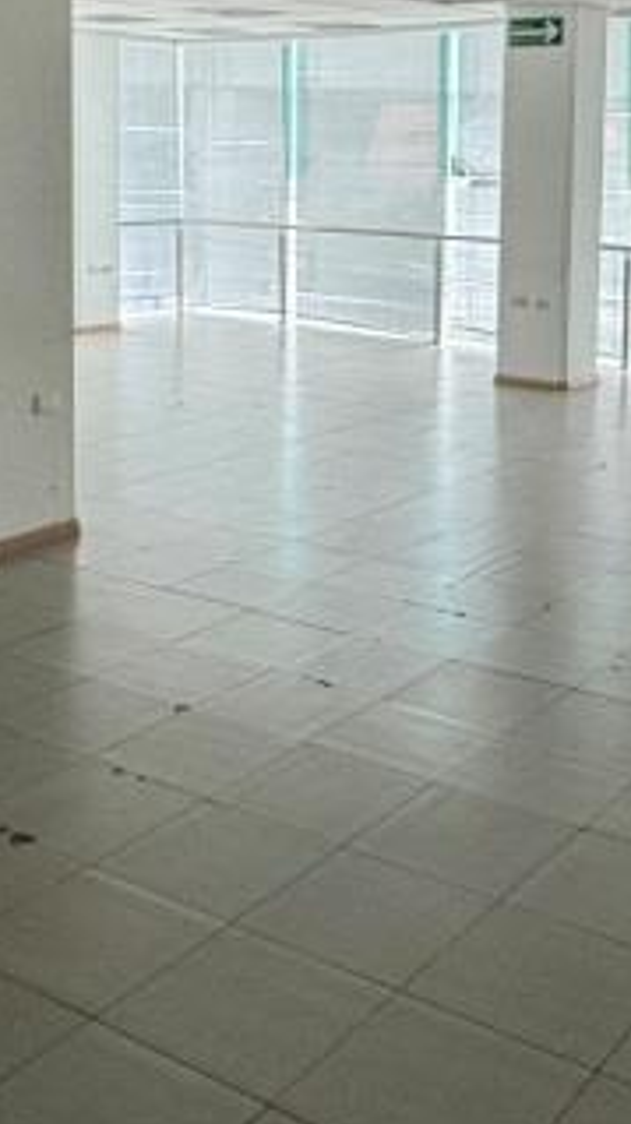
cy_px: 292
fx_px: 1460
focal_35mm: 49
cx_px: 324
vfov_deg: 41.0
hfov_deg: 24.4
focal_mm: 2.22
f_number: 2.2
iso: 100
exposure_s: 1/99
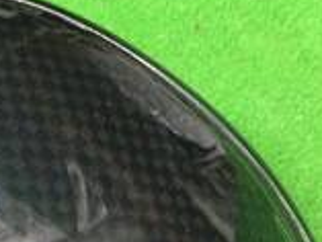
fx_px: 1173
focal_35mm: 126
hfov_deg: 15.2
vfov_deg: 10.9
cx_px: -47
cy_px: 461
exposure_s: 1/15
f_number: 2.4
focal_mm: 3.3
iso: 200
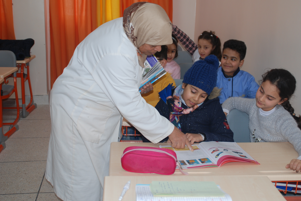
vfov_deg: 27.6
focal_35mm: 49
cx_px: 174
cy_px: 94
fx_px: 410
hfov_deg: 40.2
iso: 200
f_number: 4
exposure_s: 1/60
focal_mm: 28
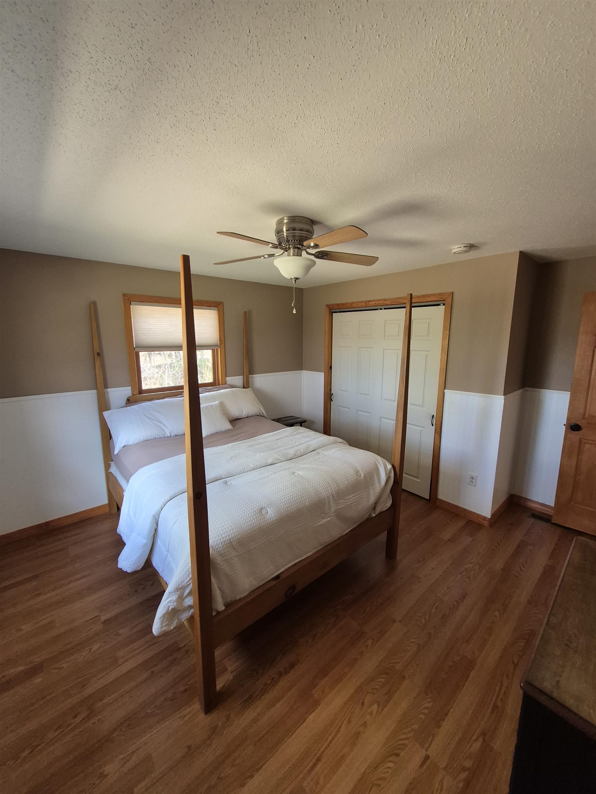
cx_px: 298
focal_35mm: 13
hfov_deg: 89.9
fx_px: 298
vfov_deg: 106.2
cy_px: 397
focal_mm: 1.74
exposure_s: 1/60
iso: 200
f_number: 2.2
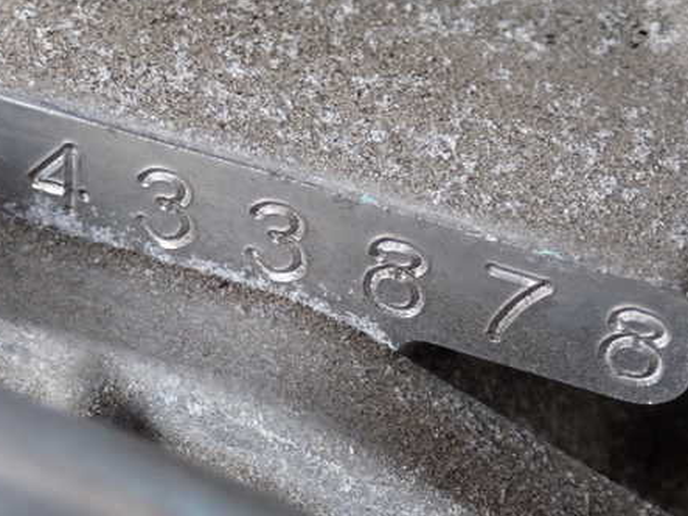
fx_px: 2206
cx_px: 270
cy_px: 244
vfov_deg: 13.3
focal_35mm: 111
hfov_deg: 17.7
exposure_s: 1/80
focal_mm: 14.62
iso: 320
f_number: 4.3
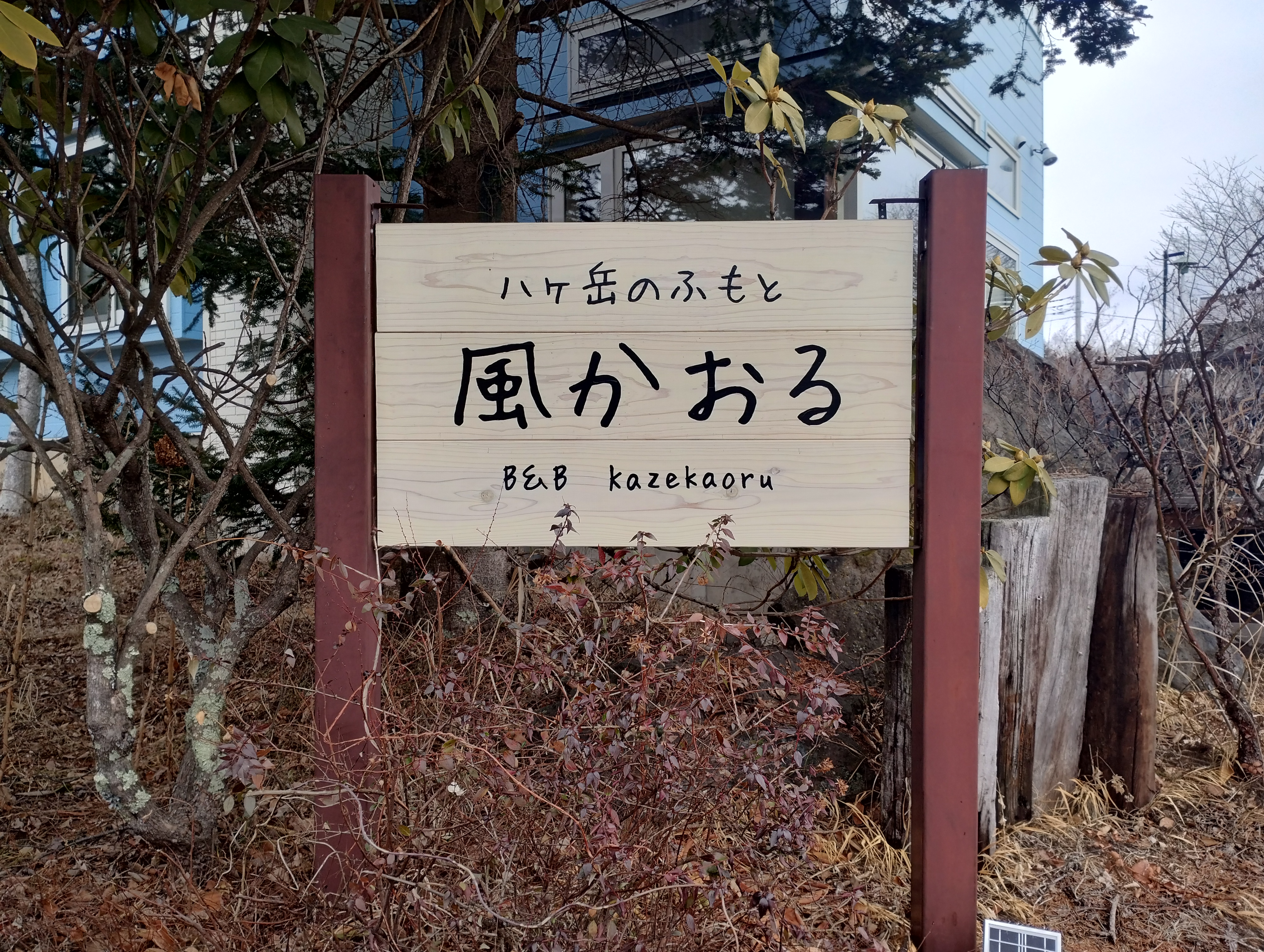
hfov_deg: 63.4
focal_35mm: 28
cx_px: 632
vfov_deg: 49.9
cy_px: 476
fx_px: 1024
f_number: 1.8
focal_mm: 4.27
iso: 100
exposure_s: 1/205
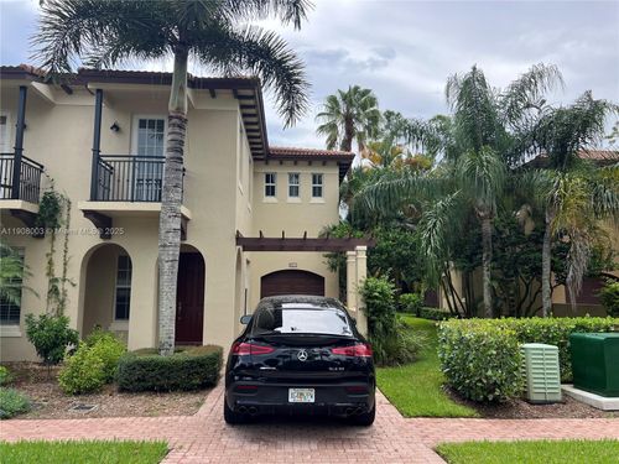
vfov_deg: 53.1
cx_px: 310
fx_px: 465
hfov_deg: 67.3
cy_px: 232
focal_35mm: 26
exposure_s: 1/1395
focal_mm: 5.7
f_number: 1.5
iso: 50
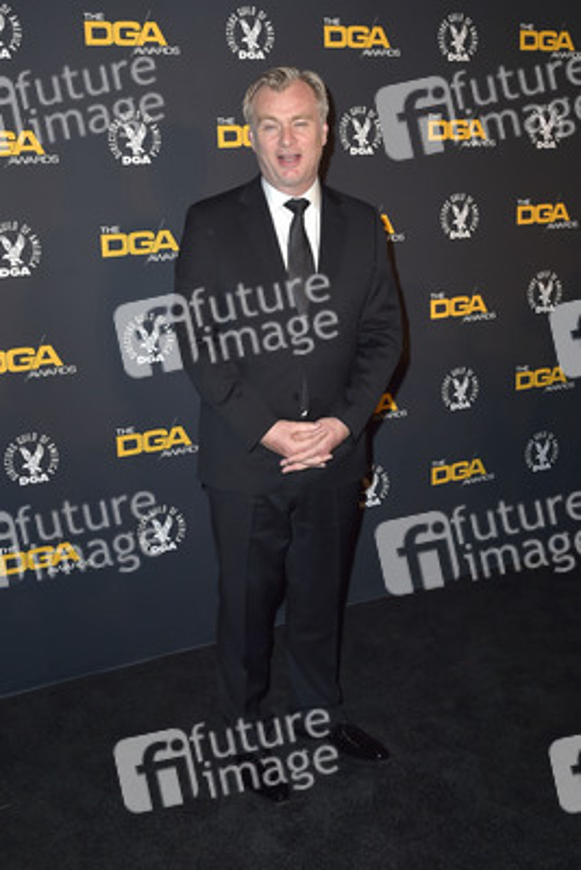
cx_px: 290
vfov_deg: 61.9
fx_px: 726
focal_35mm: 30
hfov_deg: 43.6
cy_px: 435
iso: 500
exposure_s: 1/250
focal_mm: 30
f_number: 6.3
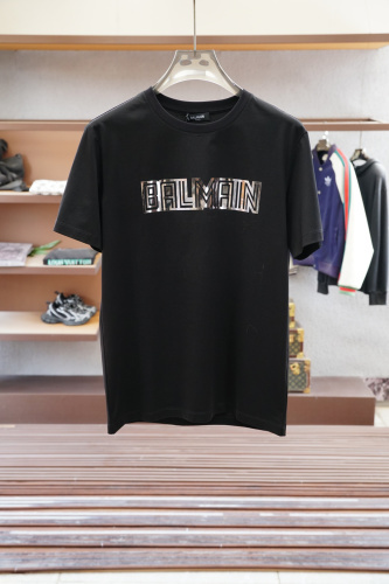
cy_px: 292
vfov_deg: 49.6
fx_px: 633
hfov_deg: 34.2
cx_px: 194
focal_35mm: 39
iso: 640
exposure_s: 1/250
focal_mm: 26
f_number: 4
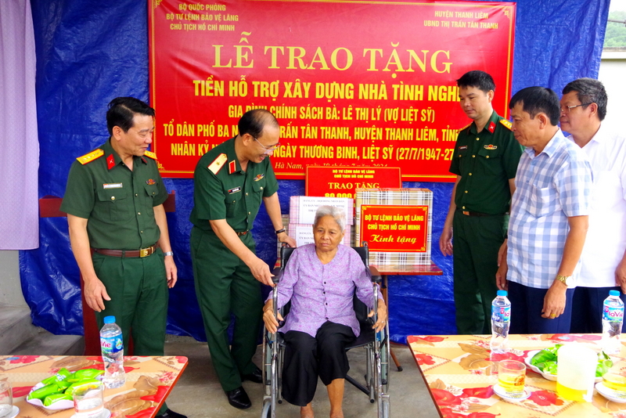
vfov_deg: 42.4
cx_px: 313
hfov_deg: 60.3
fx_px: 539
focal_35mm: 31
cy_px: 209
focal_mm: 21
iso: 3200
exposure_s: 1/250
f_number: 8
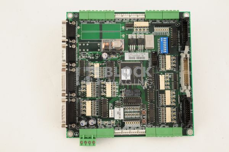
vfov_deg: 26.9
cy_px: 76
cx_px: 114
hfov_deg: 39.6
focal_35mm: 50
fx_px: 318
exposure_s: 1/125
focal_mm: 50
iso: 1600
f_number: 10
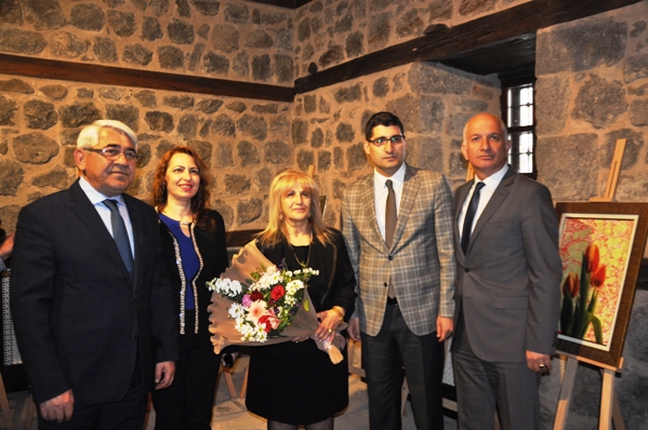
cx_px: 324
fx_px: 593
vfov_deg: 39.9
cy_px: 215
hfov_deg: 57.3
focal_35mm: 33
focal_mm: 22
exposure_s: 1/60
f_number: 3.8
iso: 400
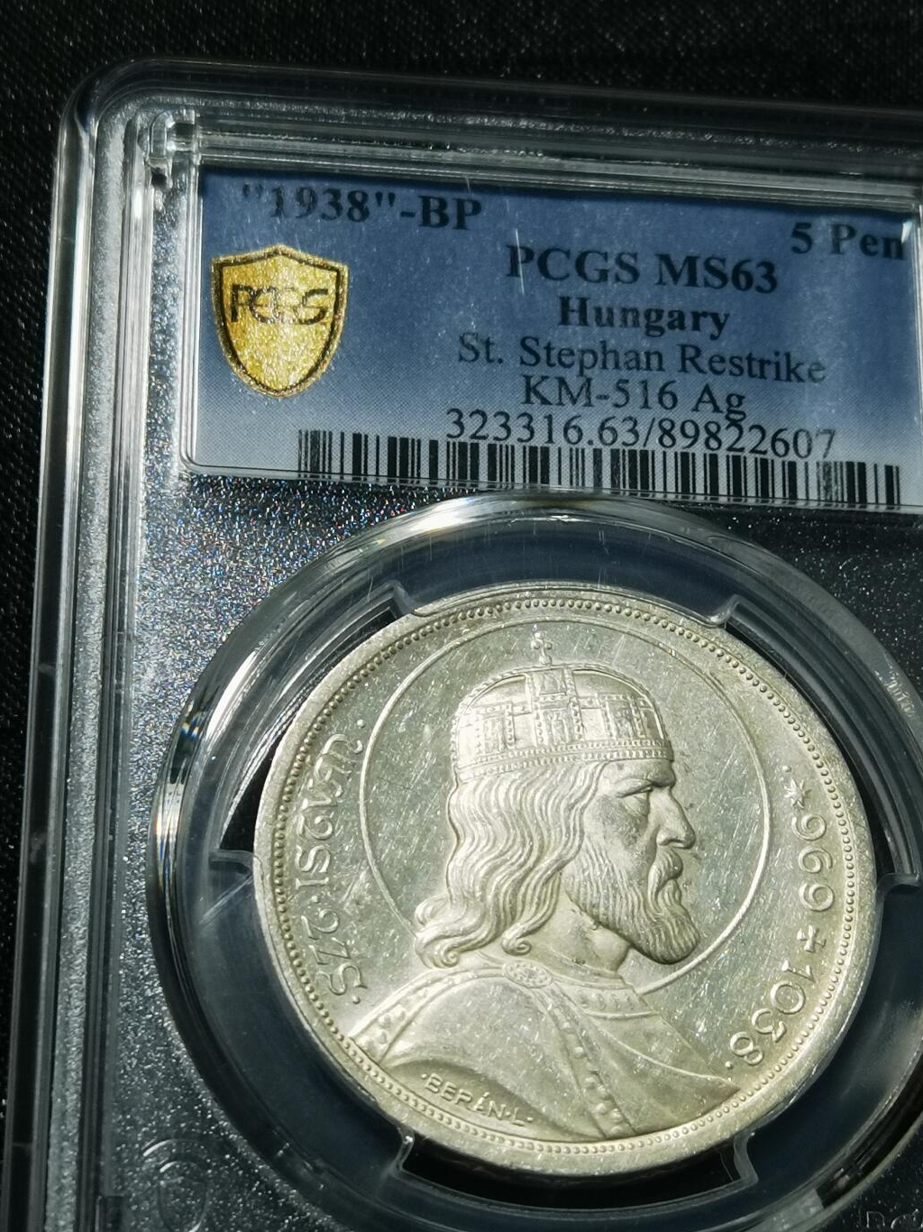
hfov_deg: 16.9
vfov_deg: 22.5
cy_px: 731
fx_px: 3094
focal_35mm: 87
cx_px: 563
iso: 64
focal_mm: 6.67
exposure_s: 1/100
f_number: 1.9
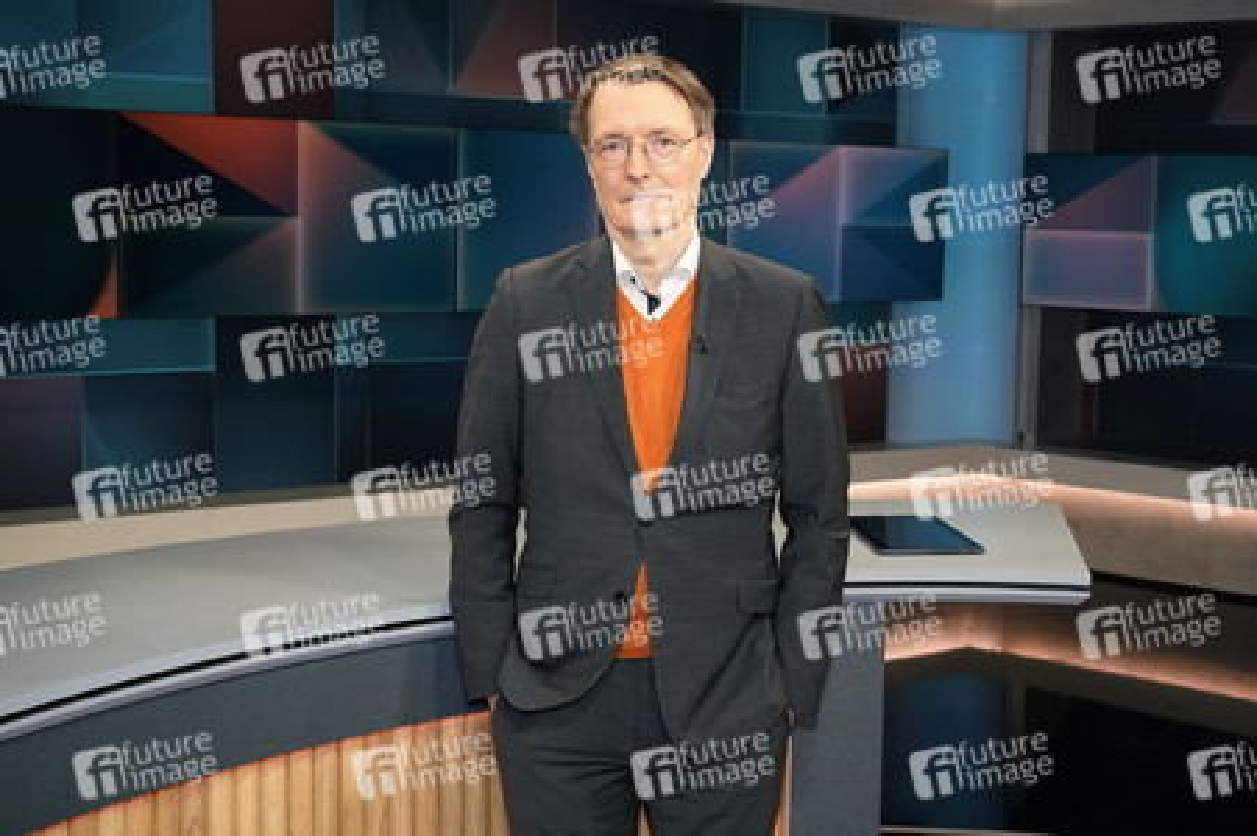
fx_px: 1361
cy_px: 418
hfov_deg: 49.6
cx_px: 628
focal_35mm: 39
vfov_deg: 34.2
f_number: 5.6
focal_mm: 39
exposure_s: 1/125
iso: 2000
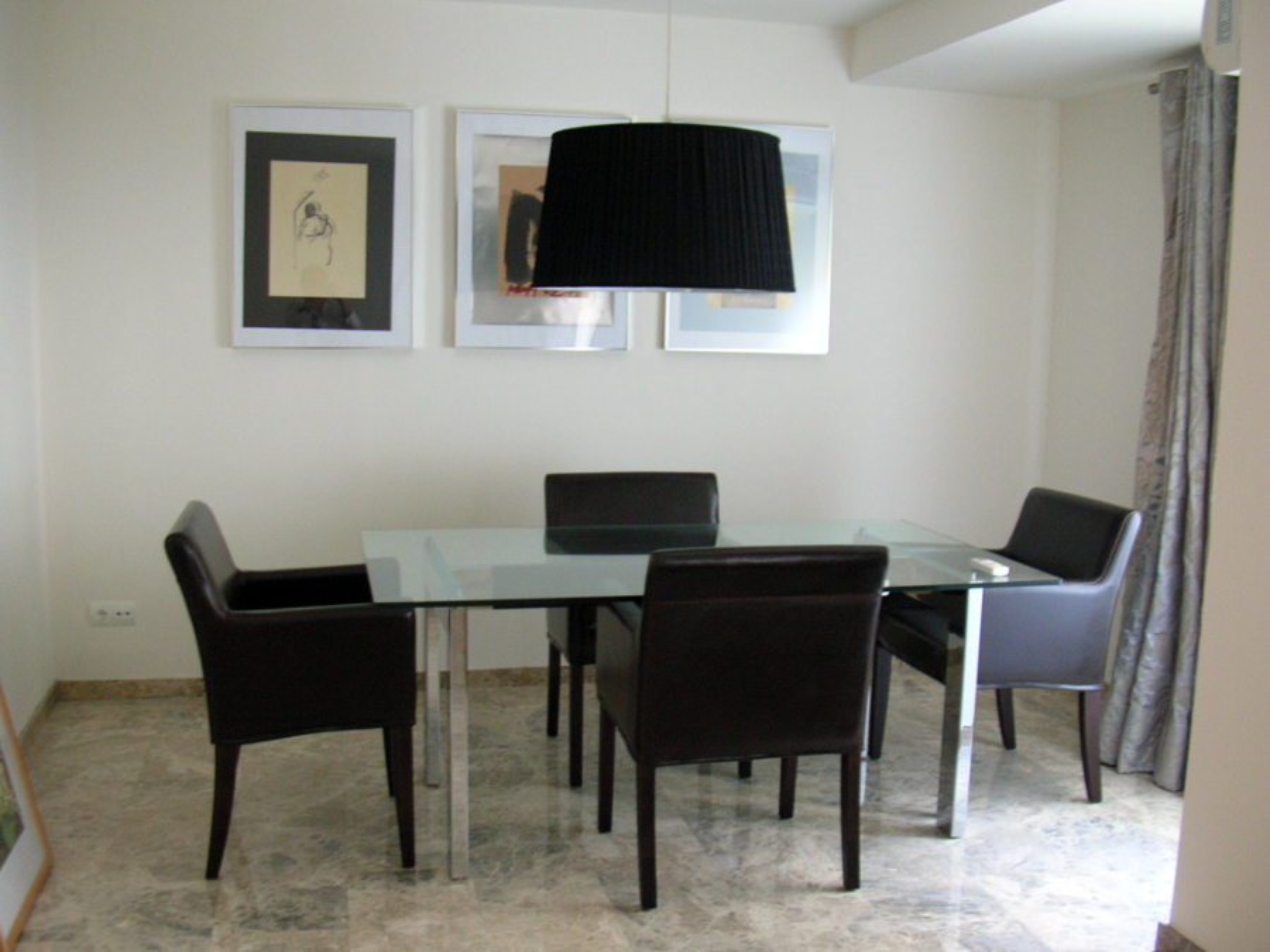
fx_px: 1284
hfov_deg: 52.6
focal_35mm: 35
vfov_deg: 40.7
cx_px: 635
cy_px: 476
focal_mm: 5.8
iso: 99
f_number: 2.8
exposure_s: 1/6.1
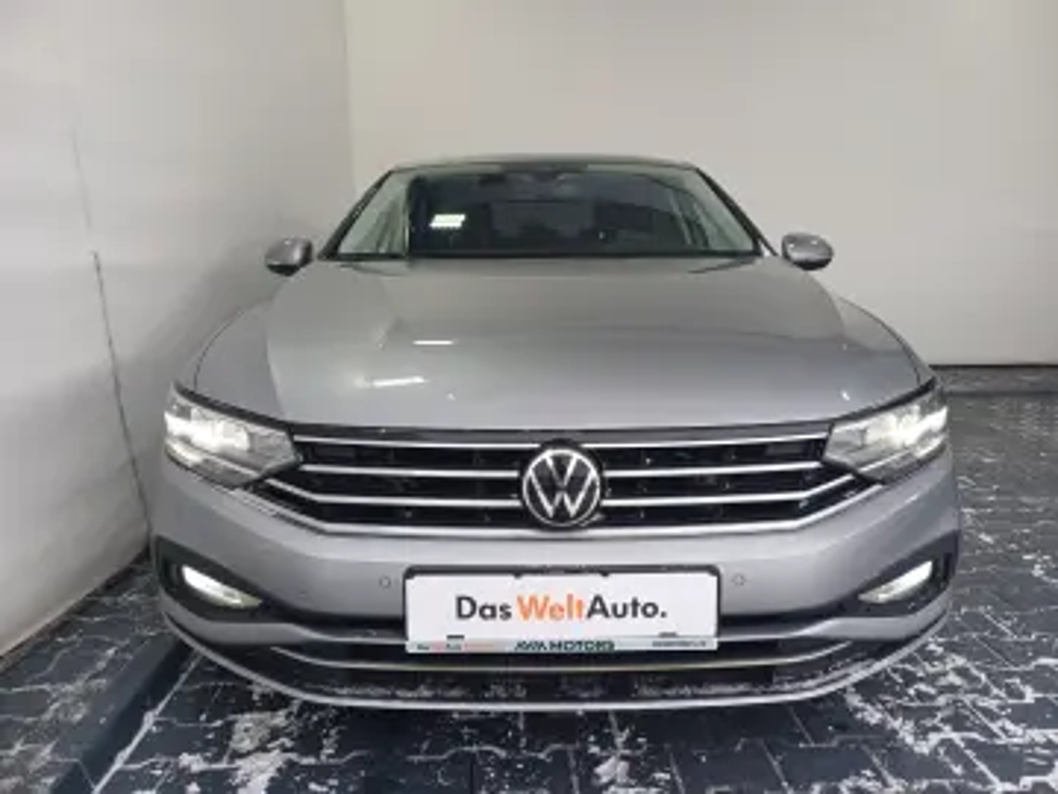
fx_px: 764
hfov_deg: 69.4
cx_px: 529
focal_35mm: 25
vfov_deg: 54.9
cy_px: 397
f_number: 1.8
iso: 50
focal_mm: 4.65
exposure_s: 1/152
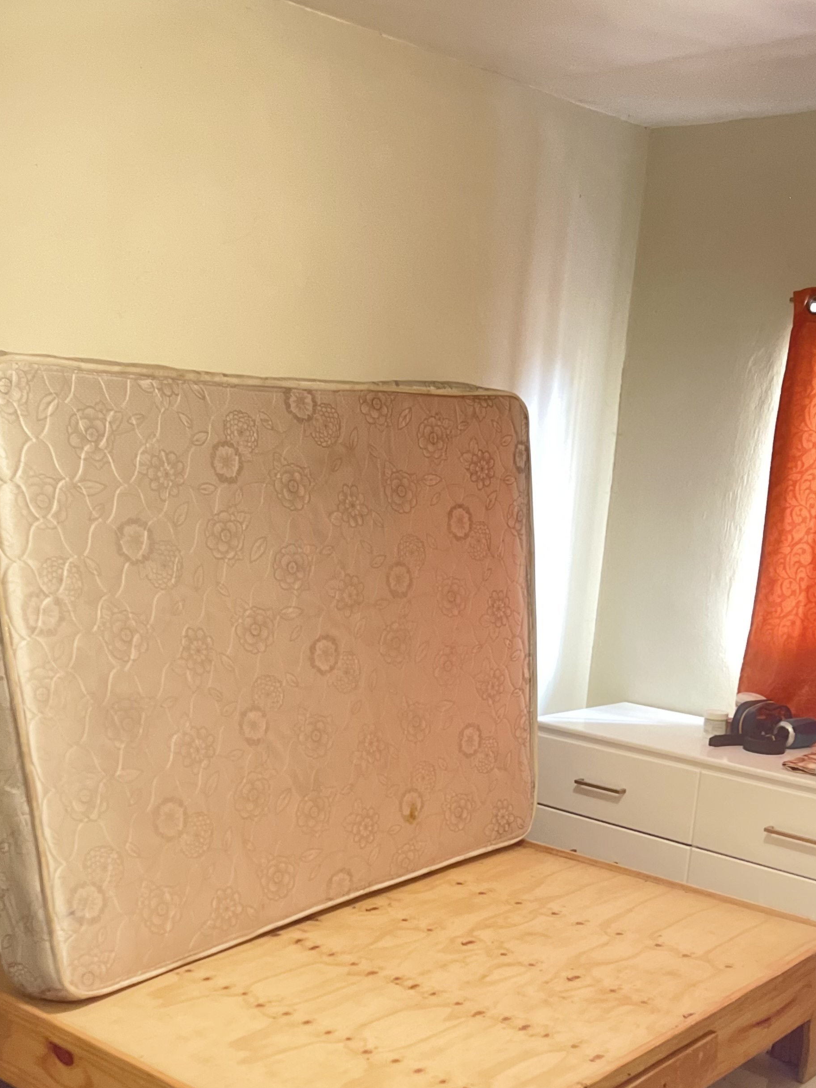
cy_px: 797
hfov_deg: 33.4
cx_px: 304
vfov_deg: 42.7
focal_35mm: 43
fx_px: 1352
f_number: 1.6
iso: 1000
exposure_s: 1/17
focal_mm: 5.1
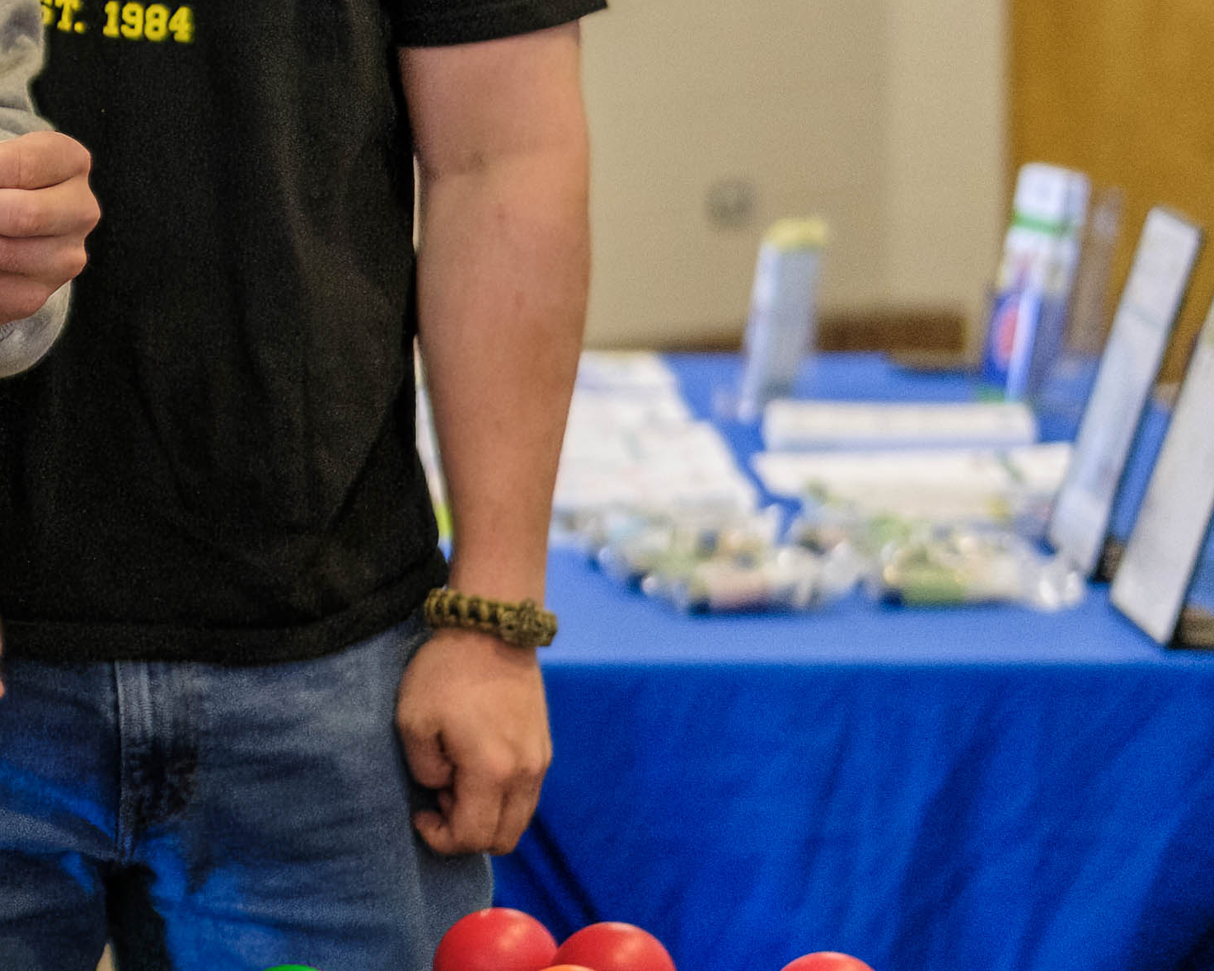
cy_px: 151
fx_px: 5856
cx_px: -295
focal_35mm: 163
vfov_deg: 9.4
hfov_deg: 11.6
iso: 800
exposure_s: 1/160
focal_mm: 27
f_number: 1.2
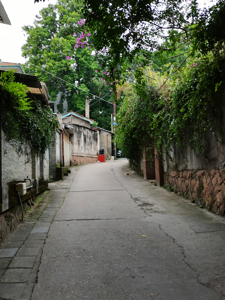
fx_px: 303
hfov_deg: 40.7
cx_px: 112
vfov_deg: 52.6
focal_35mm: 35
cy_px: 150
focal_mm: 5.58
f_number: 1.8
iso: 80
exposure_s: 1/100
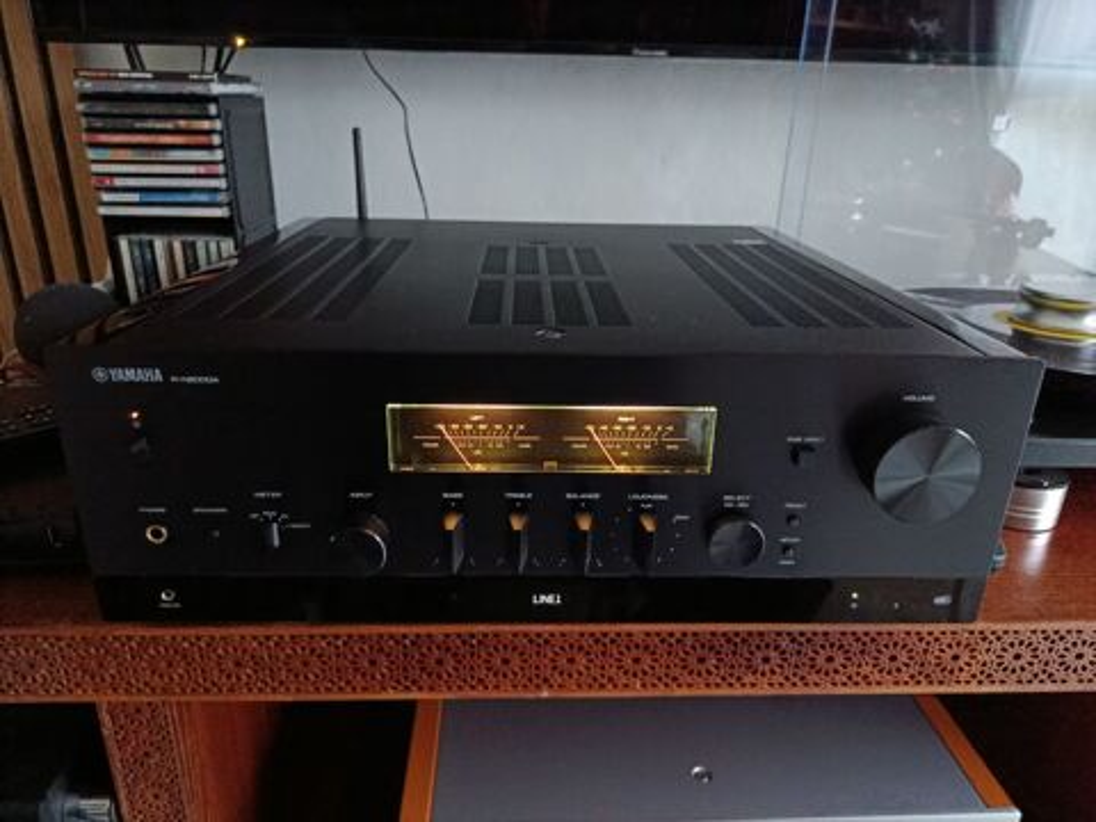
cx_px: 548
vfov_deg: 56.8
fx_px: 760
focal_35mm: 24
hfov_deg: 71.6
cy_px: 411
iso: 4715
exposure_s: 1/20
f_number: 1.7
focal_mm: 5.24
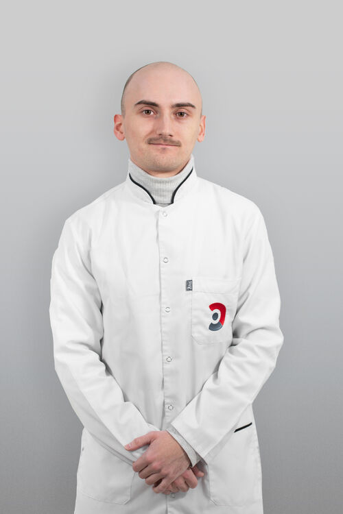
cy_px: 257
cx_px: 172
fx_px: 743
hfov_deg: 26.0
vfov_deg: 38.2
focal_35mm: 52
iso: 160
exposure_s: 1/200
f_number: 2.8
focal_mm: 35
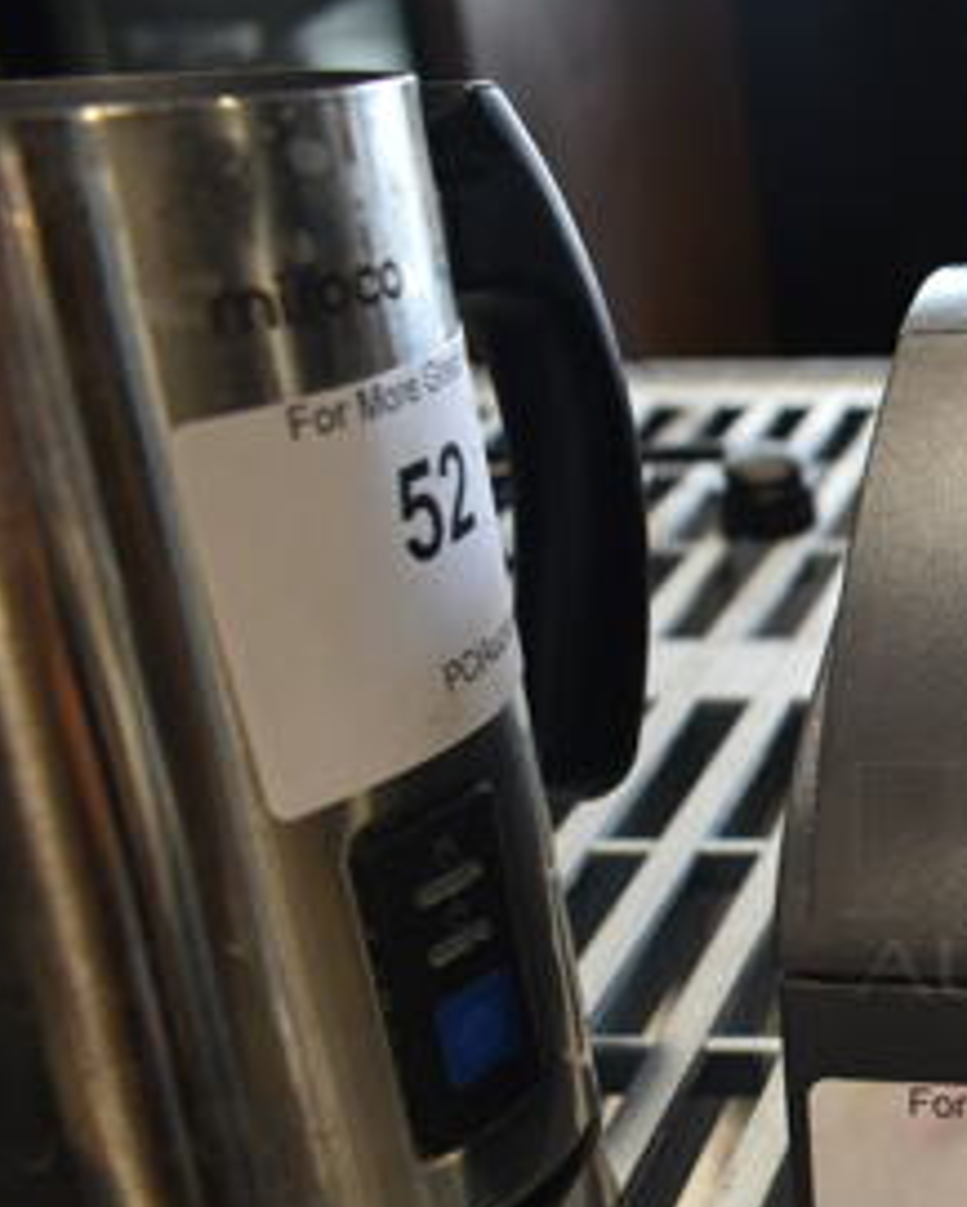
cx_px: 1323
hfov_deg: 23.1
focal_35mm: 57
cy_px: 779
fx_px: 2038
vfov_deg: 32.8
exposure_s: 1/30
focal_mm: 18
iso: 220
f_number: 3.5
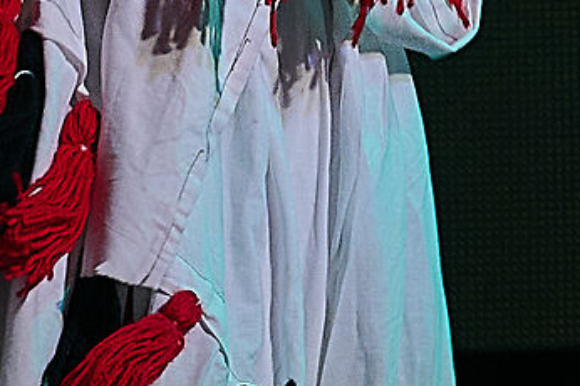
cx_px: 109
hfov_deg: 1.5
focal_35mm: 1386
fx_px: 22308
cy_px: -822
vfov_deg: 1.0
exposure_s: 1/350
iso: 1100
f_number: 3.3
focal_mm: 200
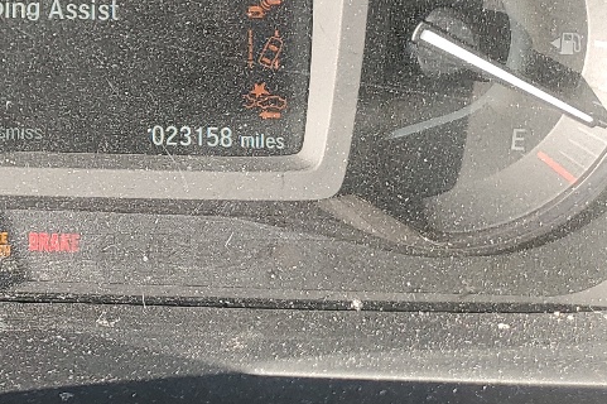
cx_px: -88
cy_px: -16
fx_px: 1516
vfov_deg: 14.9
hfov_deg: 21.3
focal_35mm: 90
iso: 50
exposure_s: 1/175
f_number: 1.5
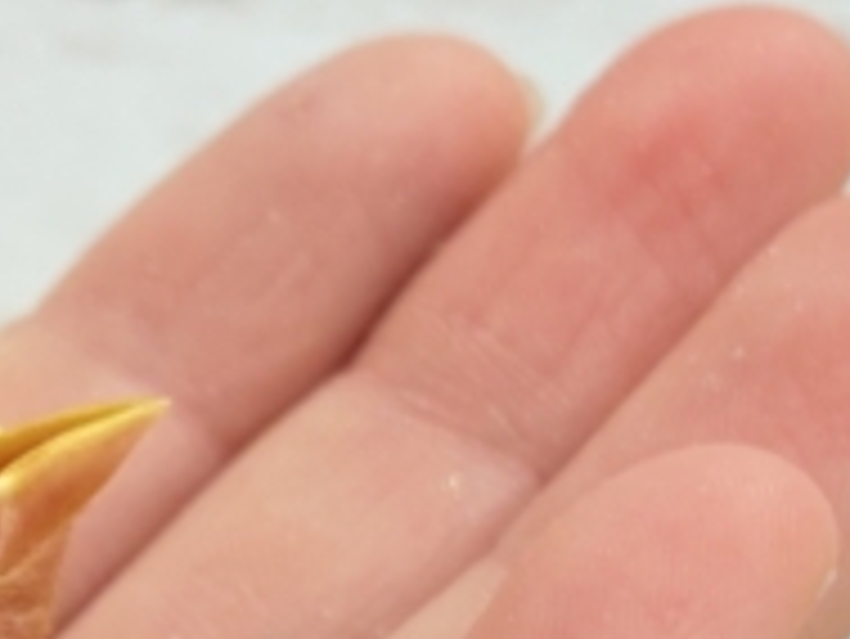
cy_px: 684
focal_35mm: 176
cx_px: -40
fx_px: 4324
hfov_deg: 11.1
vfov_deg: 8.4
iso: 40
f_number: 1.6
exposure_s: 1/50
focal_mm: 5.96
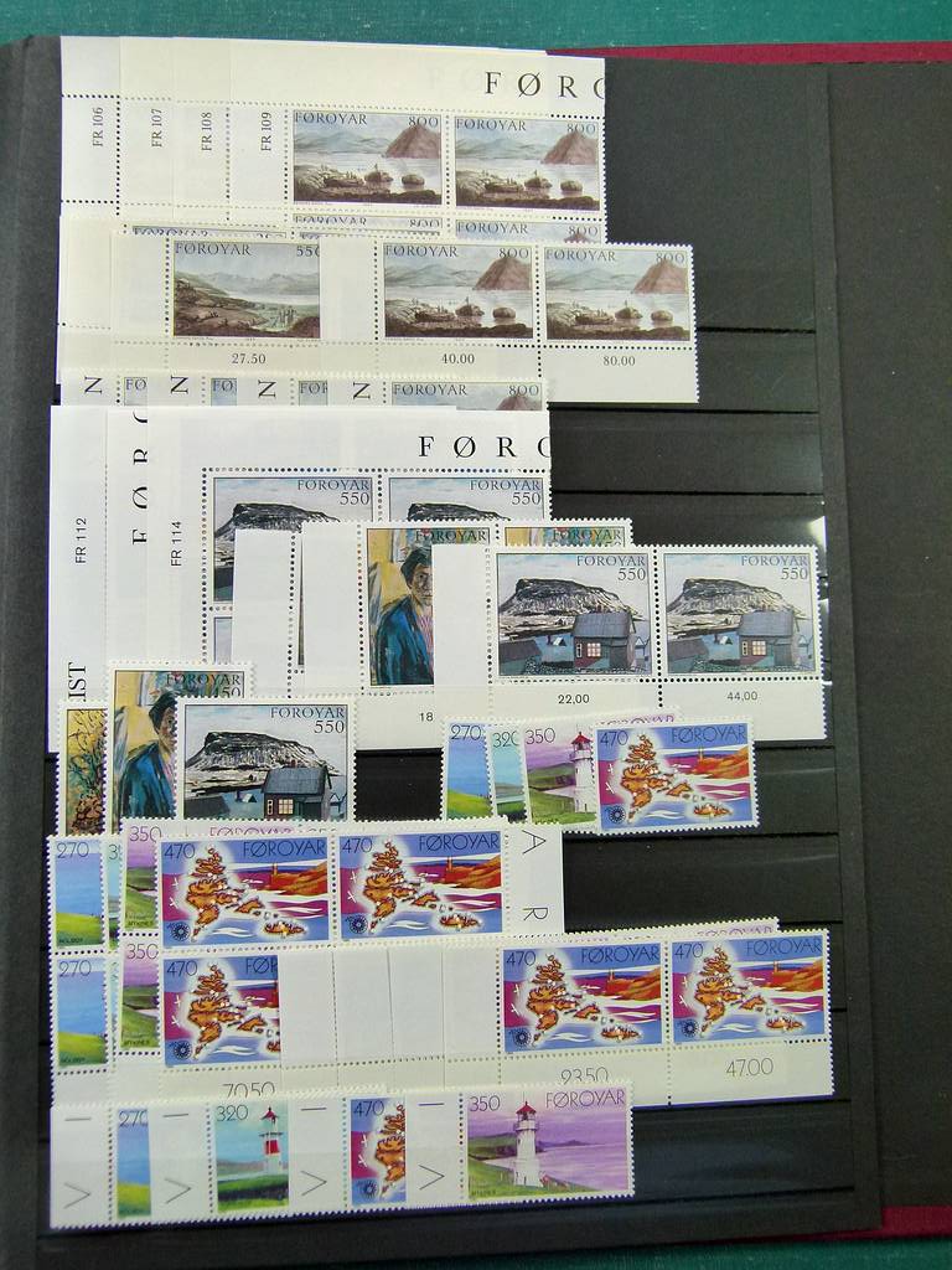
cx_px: 476
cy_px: 635
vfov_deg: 51.4
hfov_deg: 39.7
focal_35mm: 36
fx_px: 1320
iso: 160
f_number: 3.1
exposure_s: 1/125
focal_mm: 6.5
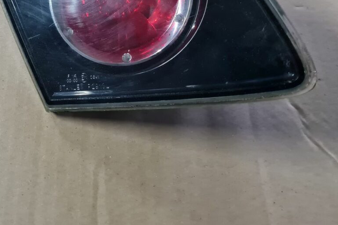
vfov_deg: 26.0
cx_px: 111
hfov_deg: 39.8
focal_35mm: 49
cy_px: -4
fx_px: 460
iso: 800
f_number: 1.8
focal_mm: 5.4
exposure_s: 1/50
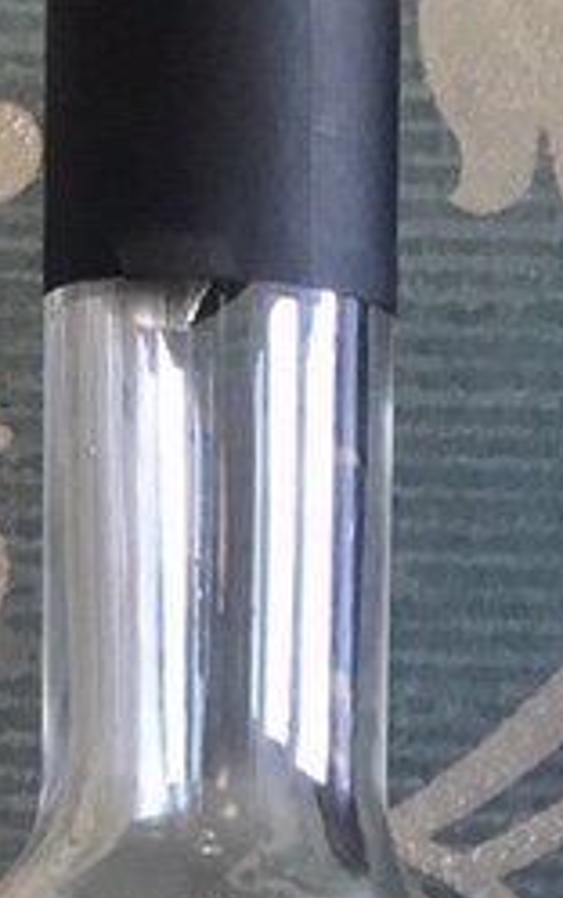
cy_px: 1699
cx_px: 650
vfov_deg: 12.0
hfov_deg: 8.2
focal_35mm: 158
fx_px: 3872
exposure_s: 1/33
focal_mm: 4.15
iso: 50
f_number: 2.2
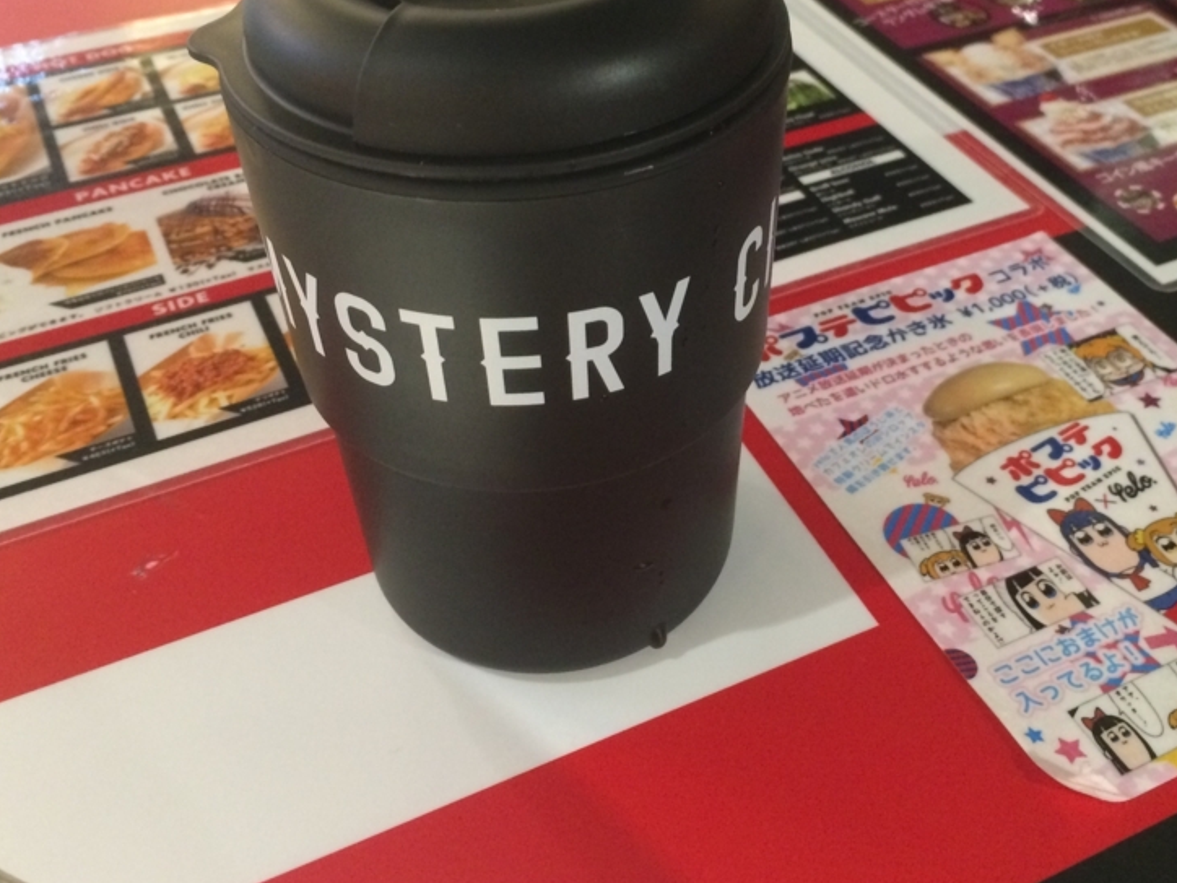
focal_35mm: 41
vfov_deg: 34.9
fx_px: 1394
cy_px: 315
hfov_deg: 45.5
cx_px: 720
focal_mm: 4.15
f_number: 2.2
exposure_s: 1/25
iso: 320
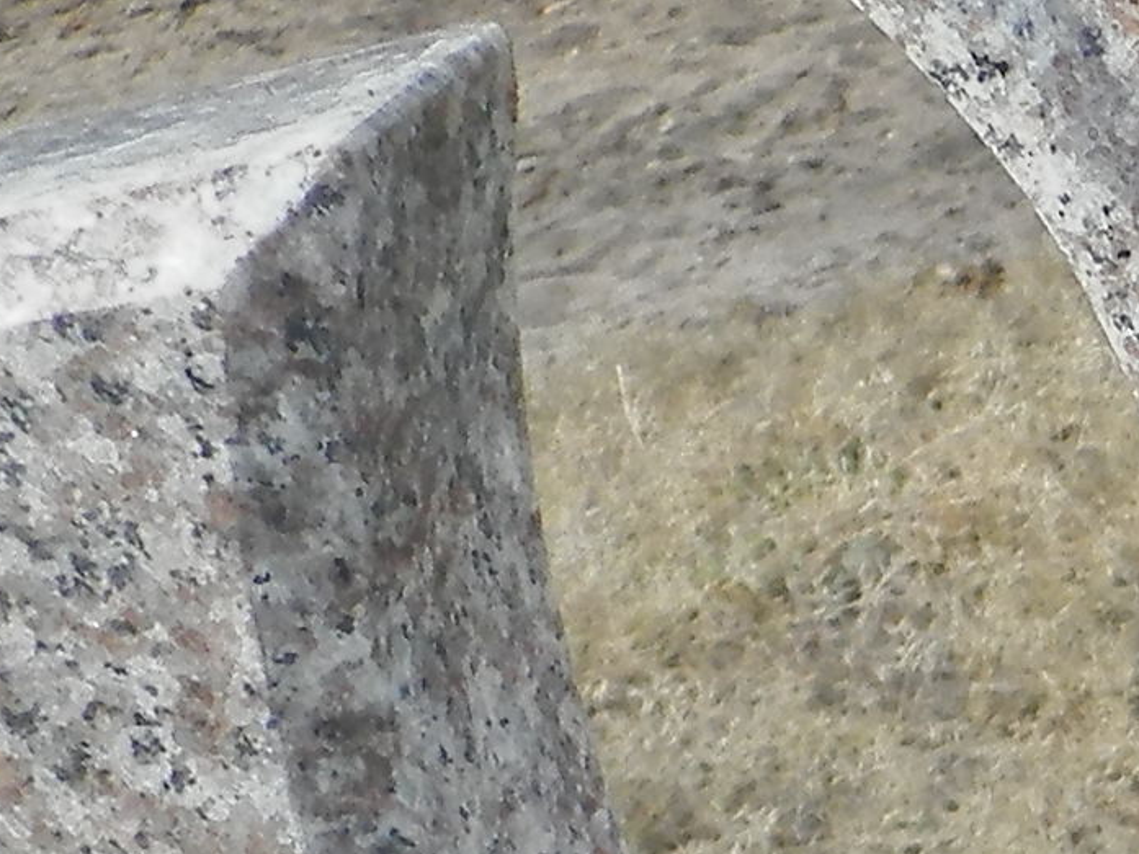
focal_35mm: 304
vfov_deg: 4.8
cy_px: 2154
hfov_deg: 6.2
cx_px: 2930
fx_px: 10004
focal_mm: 8.2
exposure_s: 1/250
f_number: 3.6
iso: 80
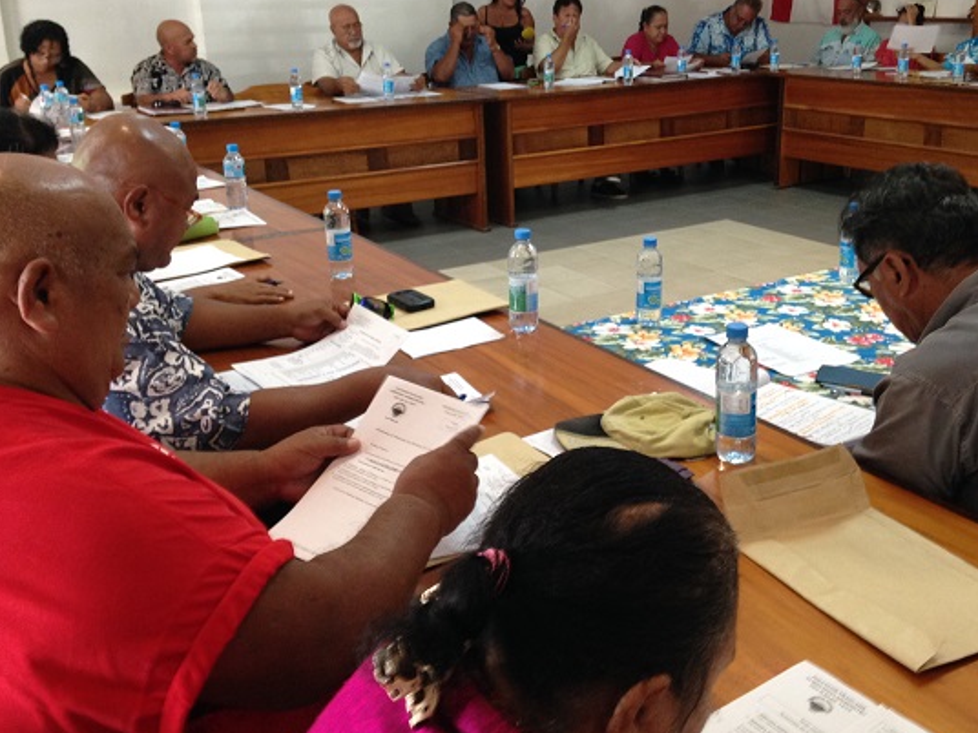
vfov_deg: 35.9
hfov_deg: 46.7
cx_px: 553
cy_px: 315
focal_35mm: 40
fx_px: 1130
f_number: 2.4
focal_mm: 4.12
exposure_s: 1/20
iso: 160
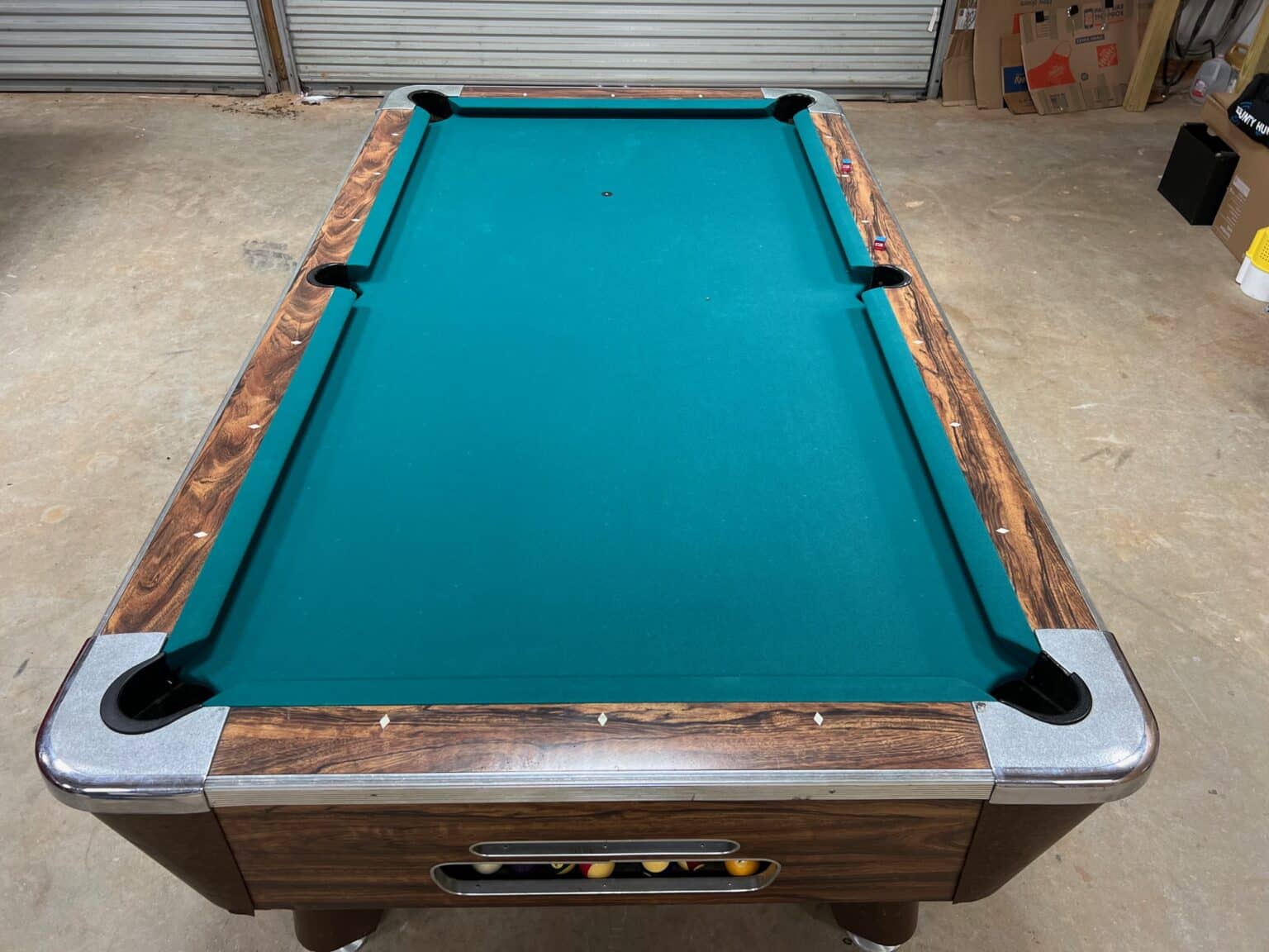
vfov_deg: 53.1
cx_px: 634
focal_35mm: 26
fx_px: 953
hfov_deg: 67.3
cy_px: 476
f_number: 1.5
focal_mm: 5.7
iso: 125
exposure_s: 1/120
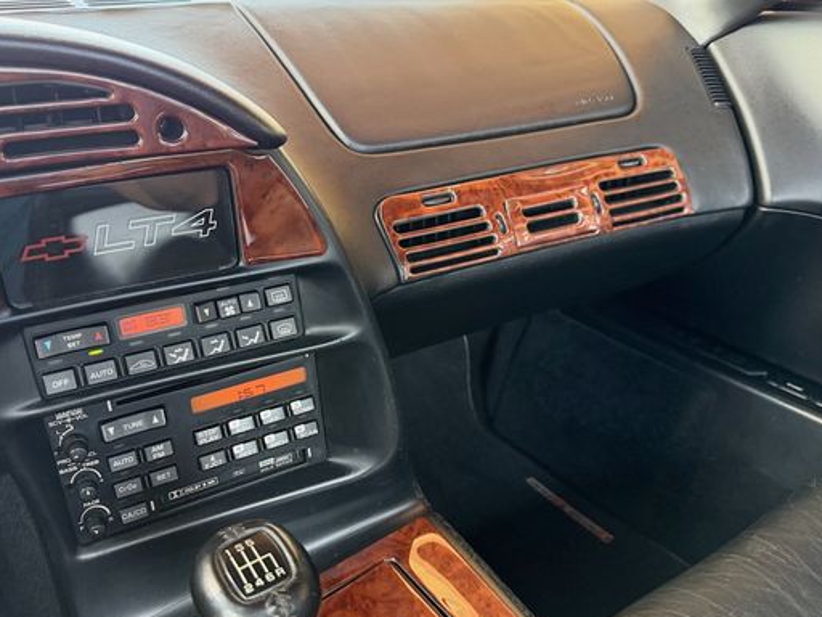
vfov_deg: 46.8
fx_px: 712
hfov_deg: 59.9
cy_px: 307
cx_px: 384
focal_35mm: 30
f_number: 1.78
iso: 320
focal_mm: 6.76
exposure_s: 1/60
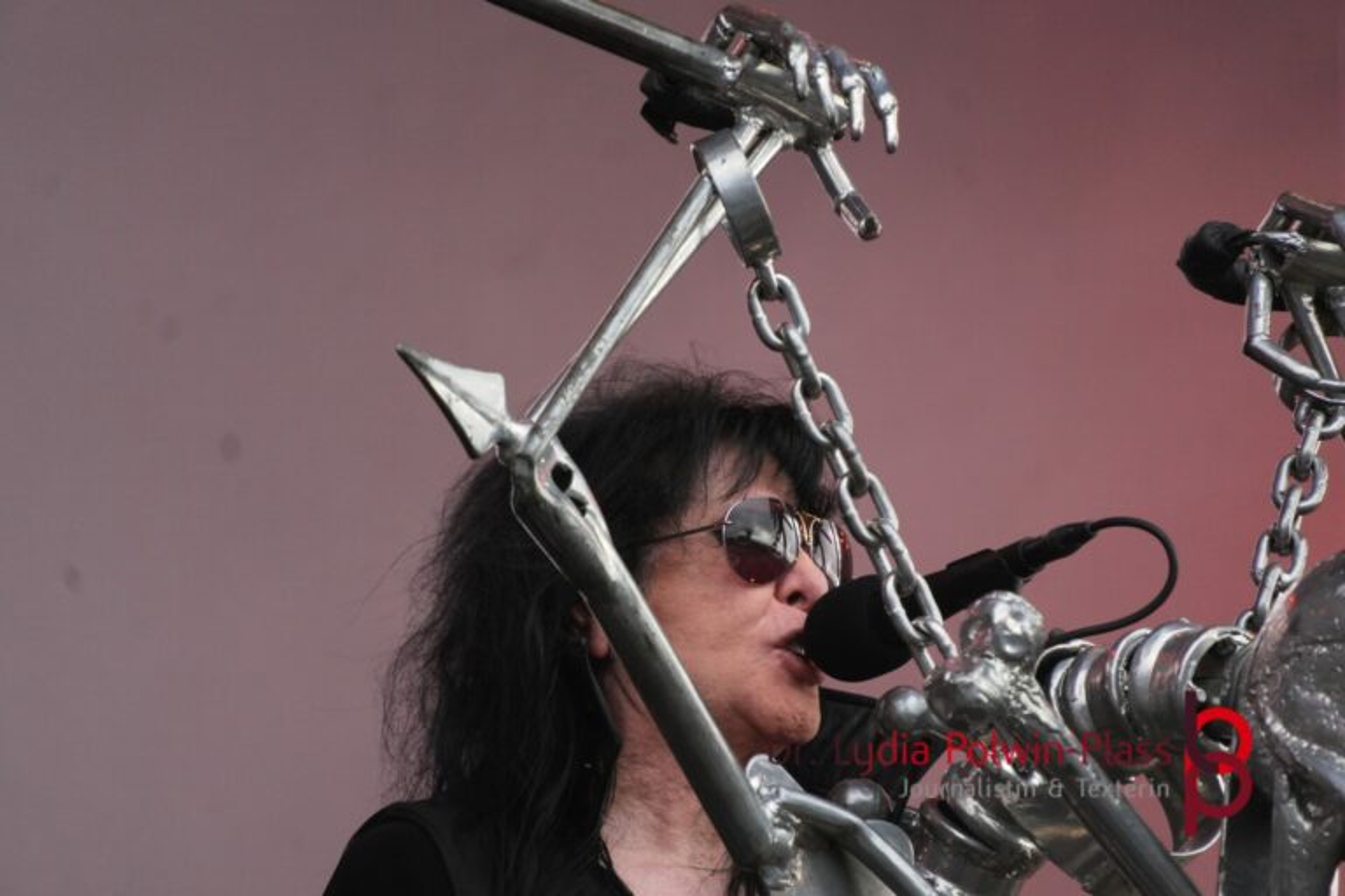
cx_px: 672
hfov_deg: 4.9
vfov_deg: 3.3
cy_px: 448
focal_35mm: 423
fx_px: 15803
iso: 1600
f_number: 6.3
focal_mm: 282
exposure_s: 1/500
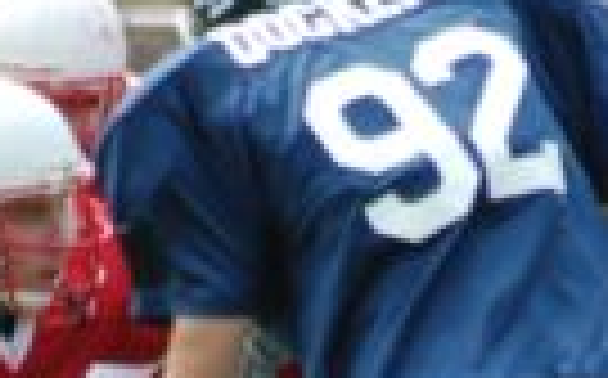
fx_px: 25436
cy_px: 585
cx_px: 421
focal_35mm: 1537
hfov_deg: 1.4
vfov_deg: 0.9
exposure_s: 1/500
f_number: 5.6
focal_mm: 300
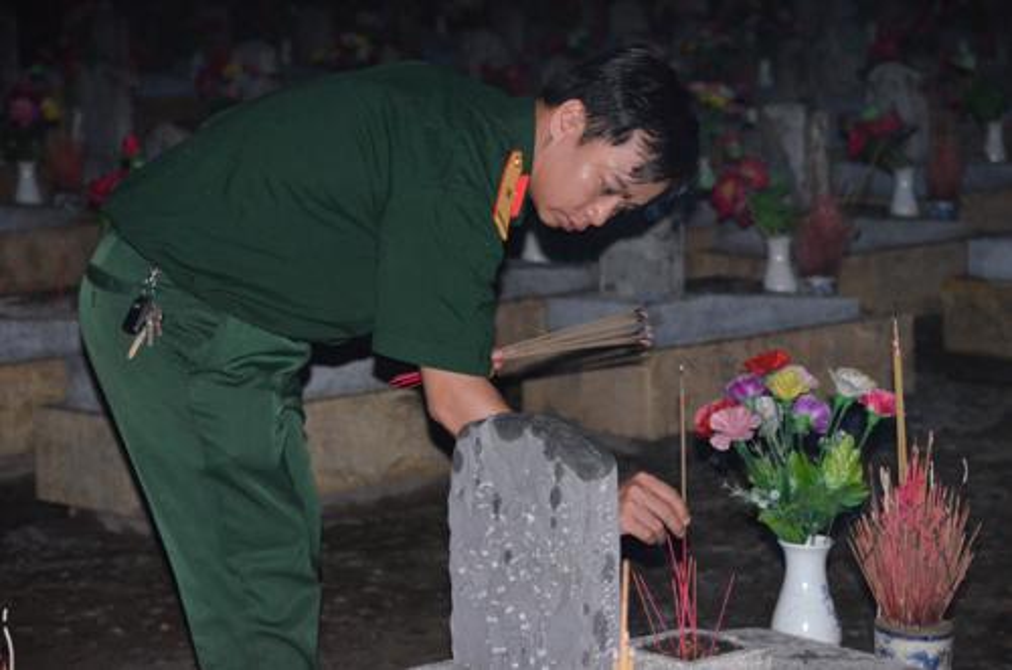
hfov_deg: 19.5
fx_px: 2945
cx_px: 506
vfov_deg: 13.0
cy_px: 335
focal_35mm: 105
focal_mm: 70
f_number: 5
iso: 3200
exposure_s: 1/60
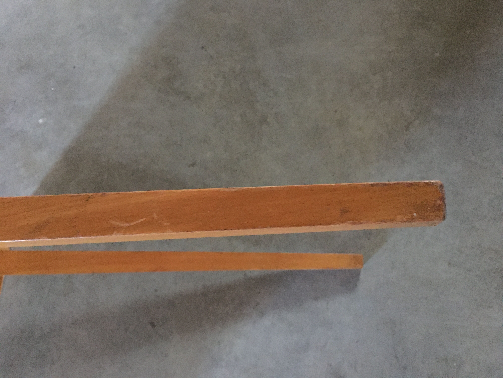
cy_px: 189
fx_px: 421
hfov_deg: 61.7
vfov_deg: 48.2
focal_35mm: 29
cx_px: 252
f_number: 2.2
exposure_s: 1/17
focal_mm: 4.15
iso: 500
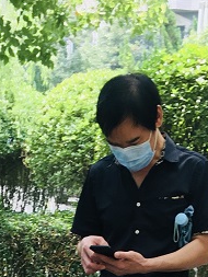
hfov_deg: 12.2
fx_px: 977
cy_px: 529
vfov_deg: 14.0
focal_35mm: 122
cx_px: 95
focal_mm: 4.15
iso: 25
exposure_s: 1/115
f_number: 2.2
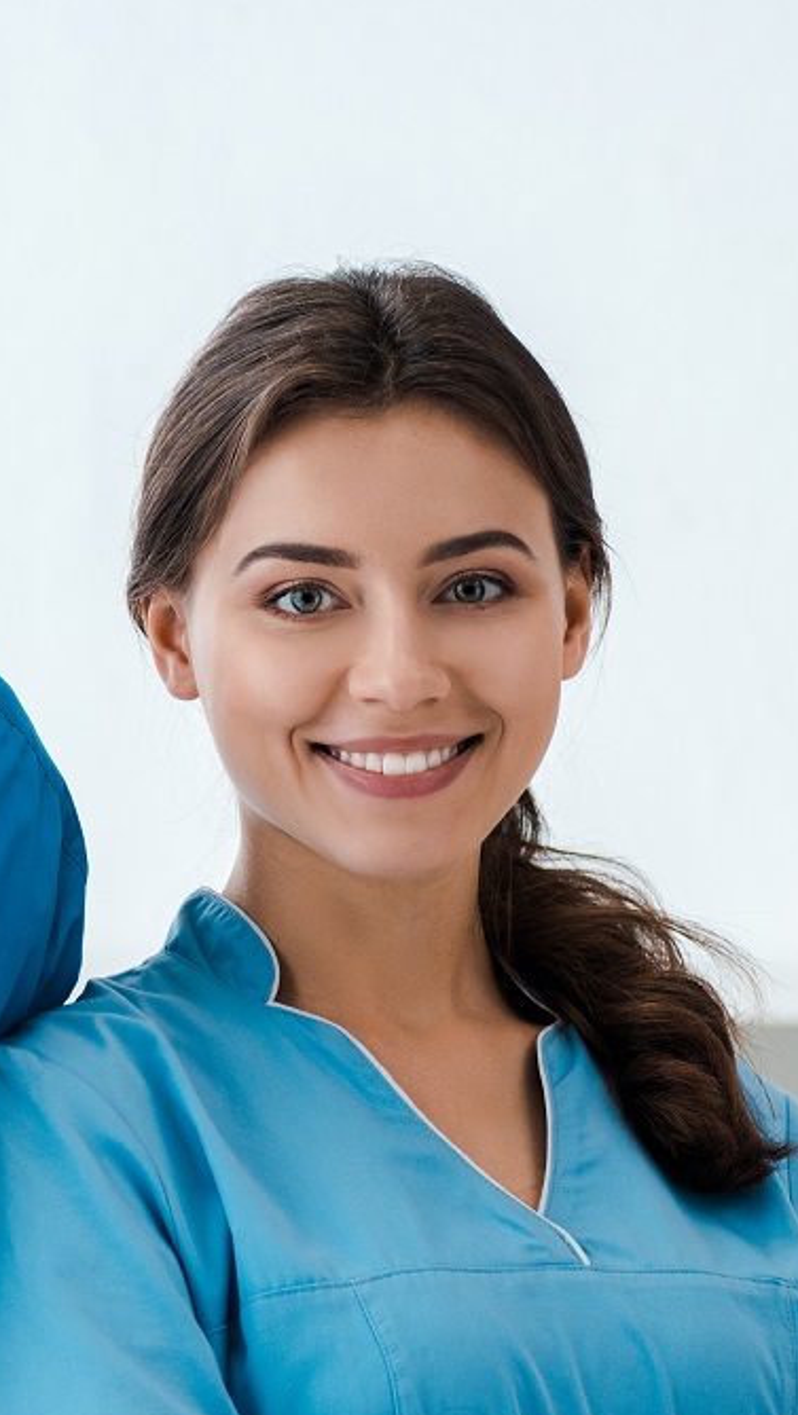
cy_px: 1031
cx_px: -57
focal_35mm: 242
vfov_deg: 8.9
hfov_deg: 5.0
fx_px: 9091
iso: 250
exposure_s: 1/200
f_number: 3.5
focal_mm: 105
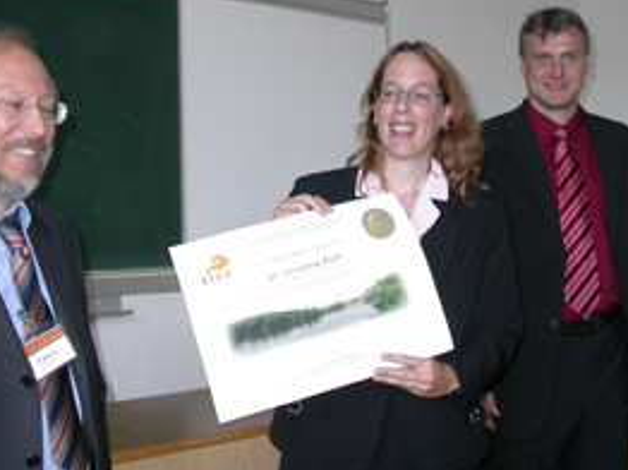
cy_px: 159
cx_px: 278
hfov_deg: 35.5
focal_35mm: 54
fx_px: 979
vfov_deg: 26.8
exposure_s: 1/43.7
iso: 100
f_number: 2.6
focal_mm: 7.85
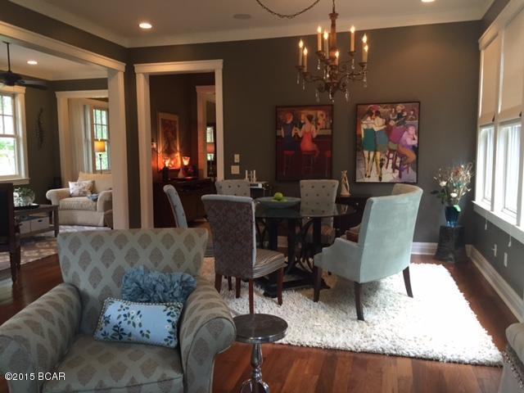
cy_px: 196
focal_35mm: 29
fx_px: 439
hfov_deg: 61.7
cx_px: 262
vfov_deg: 48.2
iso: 125
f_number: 2.2
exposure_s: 1/30
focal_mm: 4.15
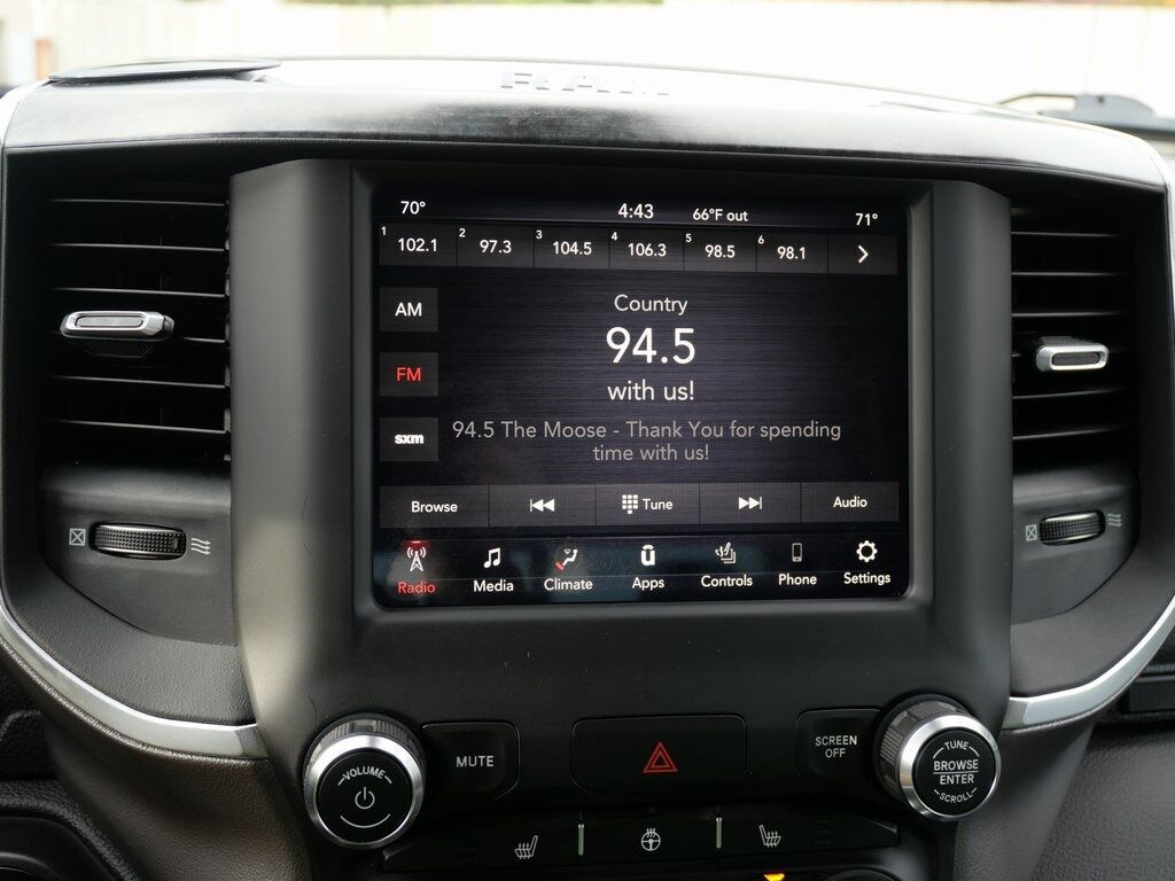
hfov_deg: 51.4
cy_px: 440
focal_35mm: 36
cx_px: 588
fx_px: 1222
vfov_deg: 39.7
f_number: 4.2
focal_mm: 18
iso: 250
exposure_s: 1/60
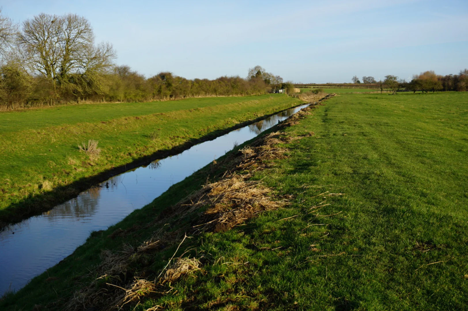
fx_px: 604
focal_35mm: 46
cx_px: 234
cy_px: 156
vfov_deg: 28.9
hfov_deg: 42.4
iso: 100
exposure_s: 1/400
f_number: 5.6
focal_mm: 31
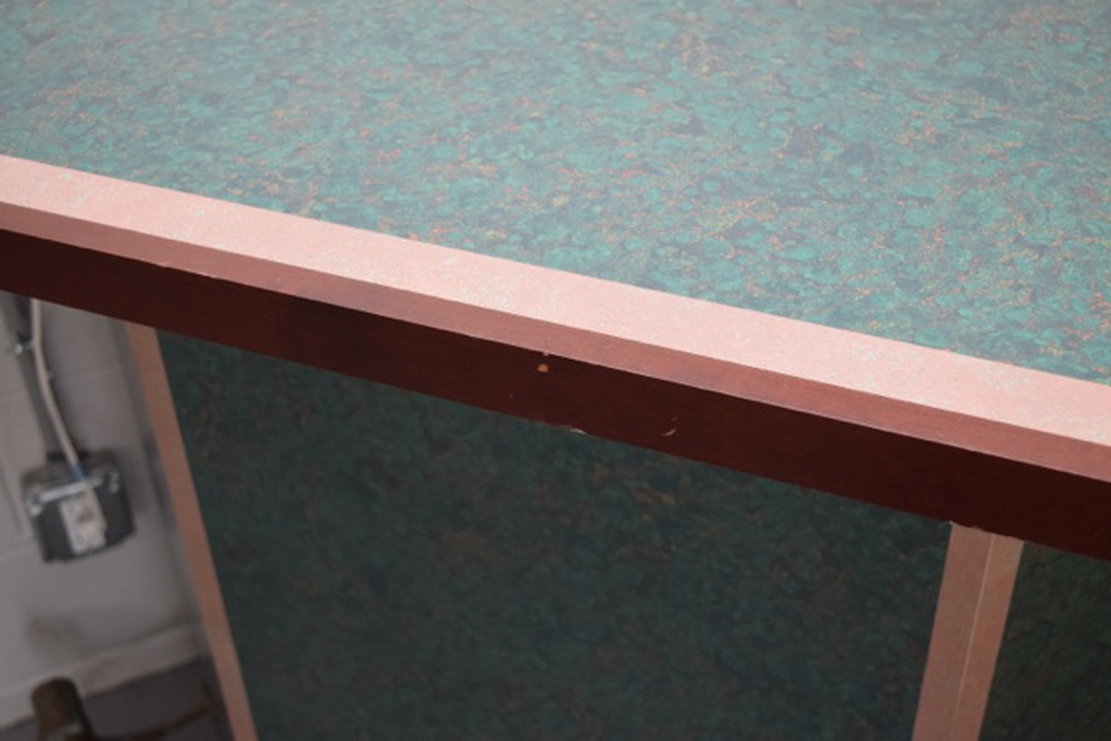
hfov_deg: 38.9
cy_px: 370
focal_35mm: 51
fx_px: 1574
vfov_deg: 26.5
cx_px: 556
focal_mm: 34
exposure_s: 1/125
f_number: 4.5
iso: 800
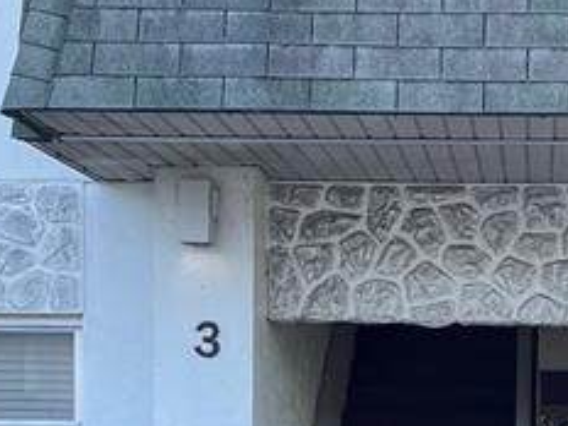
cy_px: 458
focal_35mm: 115
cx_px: 514
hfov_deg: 16.9
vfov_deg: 12.7
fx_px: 1887
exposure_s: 1/590
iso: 32
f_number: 1.6
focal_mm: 4.2
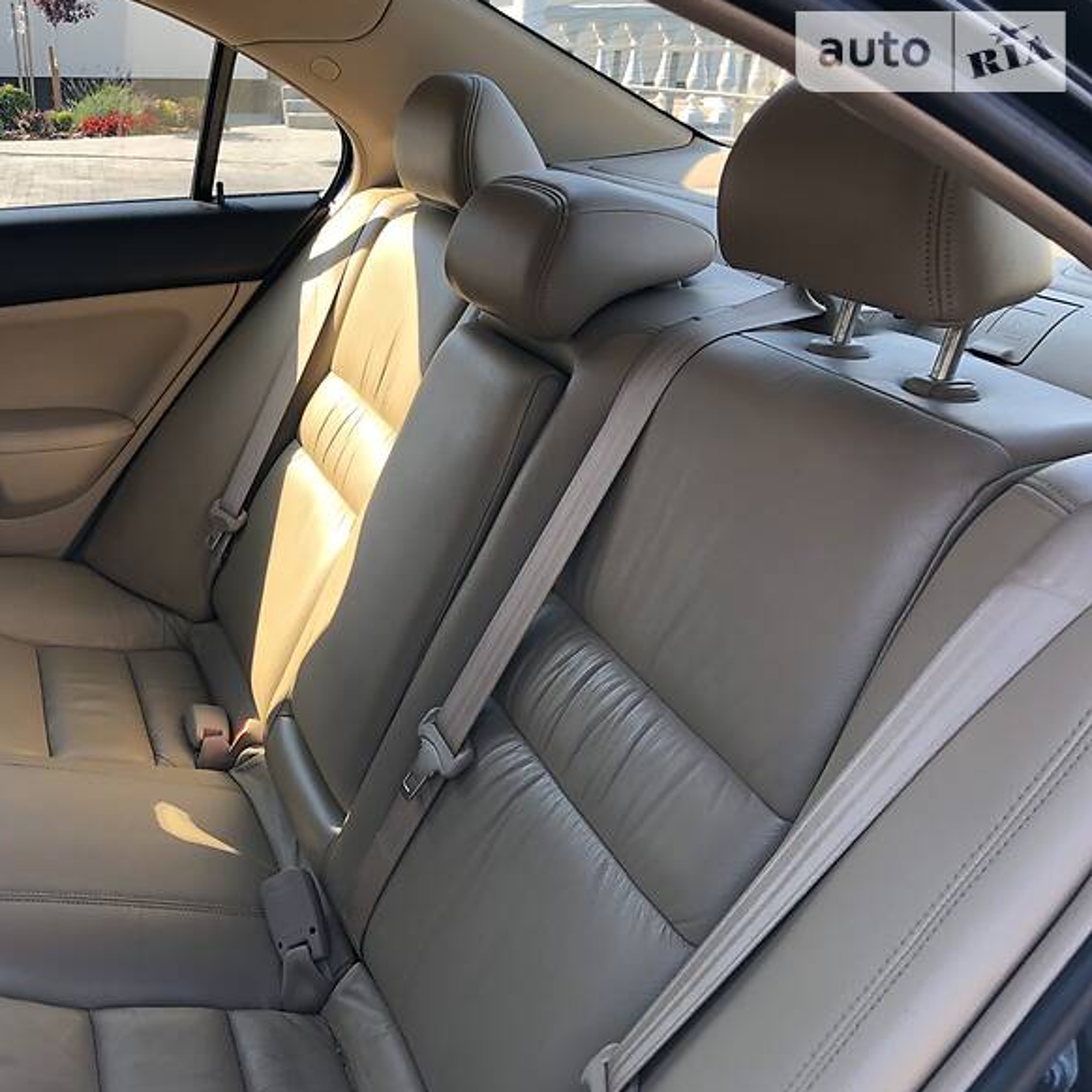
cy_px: 552
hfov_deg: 47.5
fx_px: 1213
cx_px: 343
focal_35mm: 34
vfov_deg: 48.4
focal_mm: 4
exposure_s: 1/135
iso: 20
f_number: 1.8
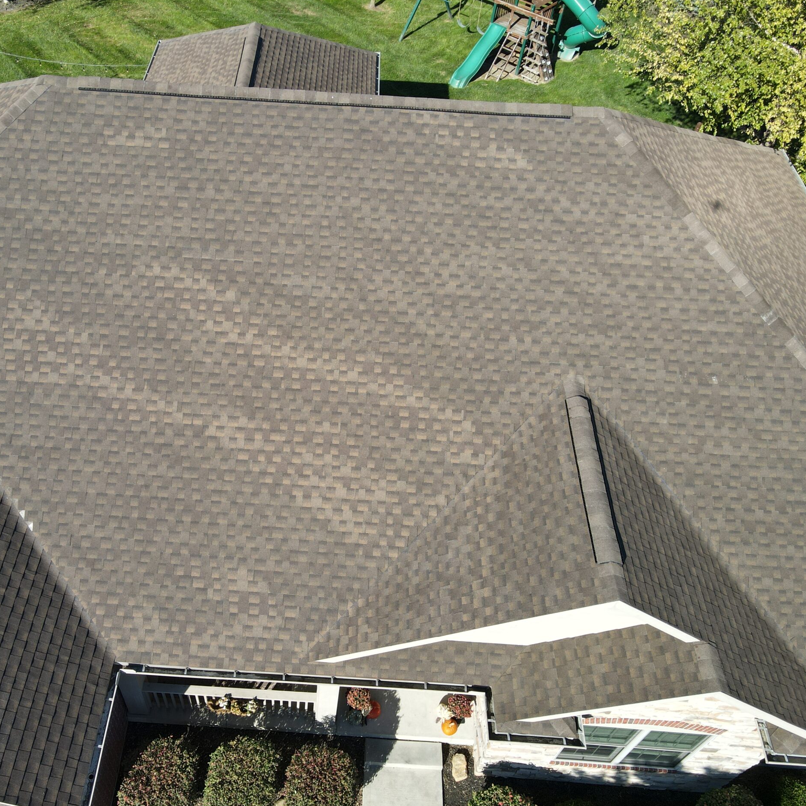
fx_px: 764
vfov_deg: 55.6
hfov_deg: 55.1
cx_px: 315
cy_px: 395
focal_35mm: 29
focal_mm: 4.5
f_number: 2.8
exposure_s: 1/350
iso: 100
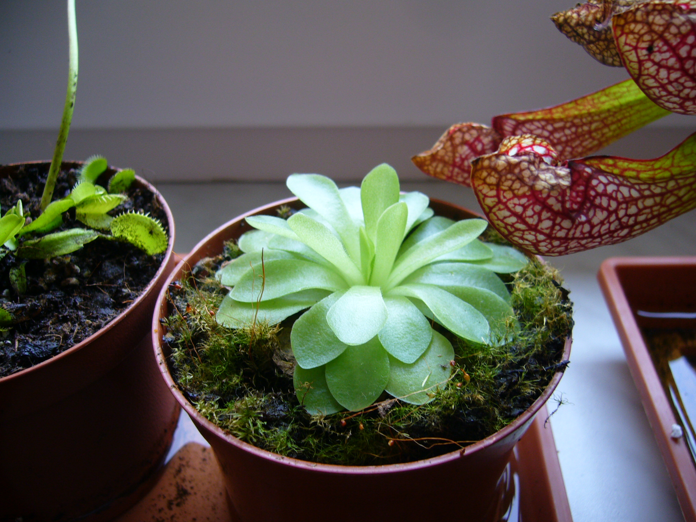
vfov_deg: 40.7
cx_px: 348
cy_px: 261
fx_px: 704
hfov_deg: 52.6
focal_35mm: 35
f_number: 2.8
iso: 100
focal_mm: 5.8
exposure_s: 1/25
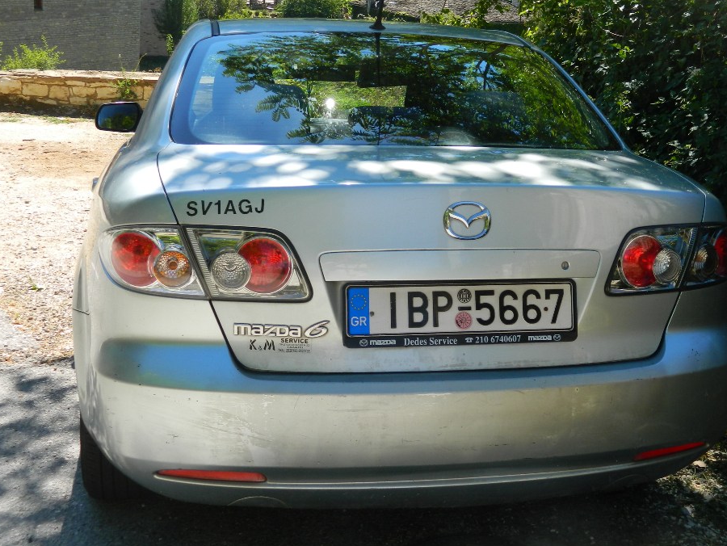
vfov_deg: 28.0
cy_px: 243
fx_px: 1093
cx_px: 444
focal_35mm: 52
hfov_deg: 36.6
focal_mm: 7.3
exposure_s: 1/320
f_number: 3.5
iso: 80
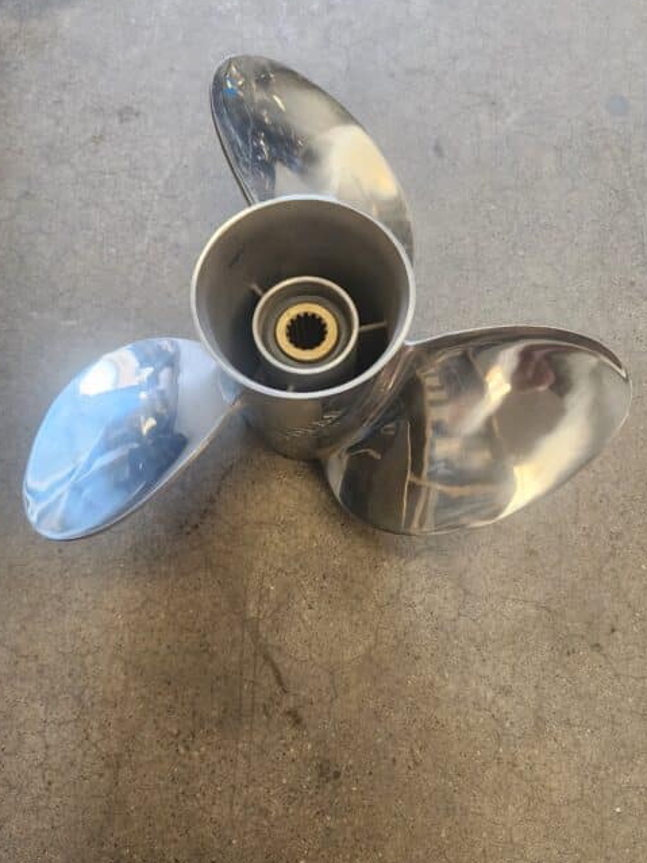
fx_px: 598
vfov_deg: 71.6
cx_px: 321
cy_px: 434
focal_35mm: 24
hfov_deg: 56.8
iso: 320
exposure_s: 1/120
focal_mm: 6.4
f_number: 1.8
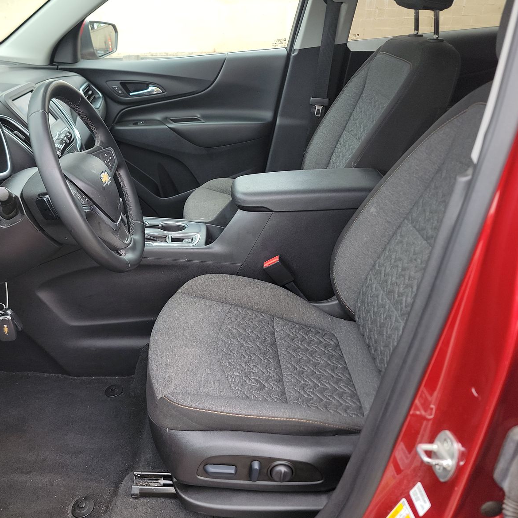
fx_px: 491
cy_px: 257
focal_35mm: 29
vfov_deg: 55.6
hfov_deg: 54.9
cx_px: 189
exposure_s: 1/119
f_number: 1.8
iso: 89
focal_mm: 6.7
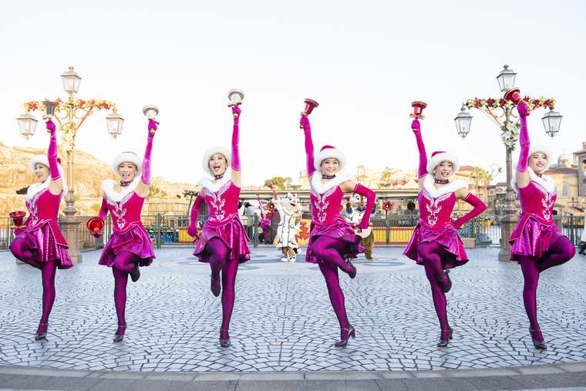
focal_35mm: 32
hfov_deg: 58.7
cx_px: 293
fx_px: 521
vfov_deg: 41.1
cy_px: 196
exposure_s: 1/500
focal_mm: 32
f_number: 4
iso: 800
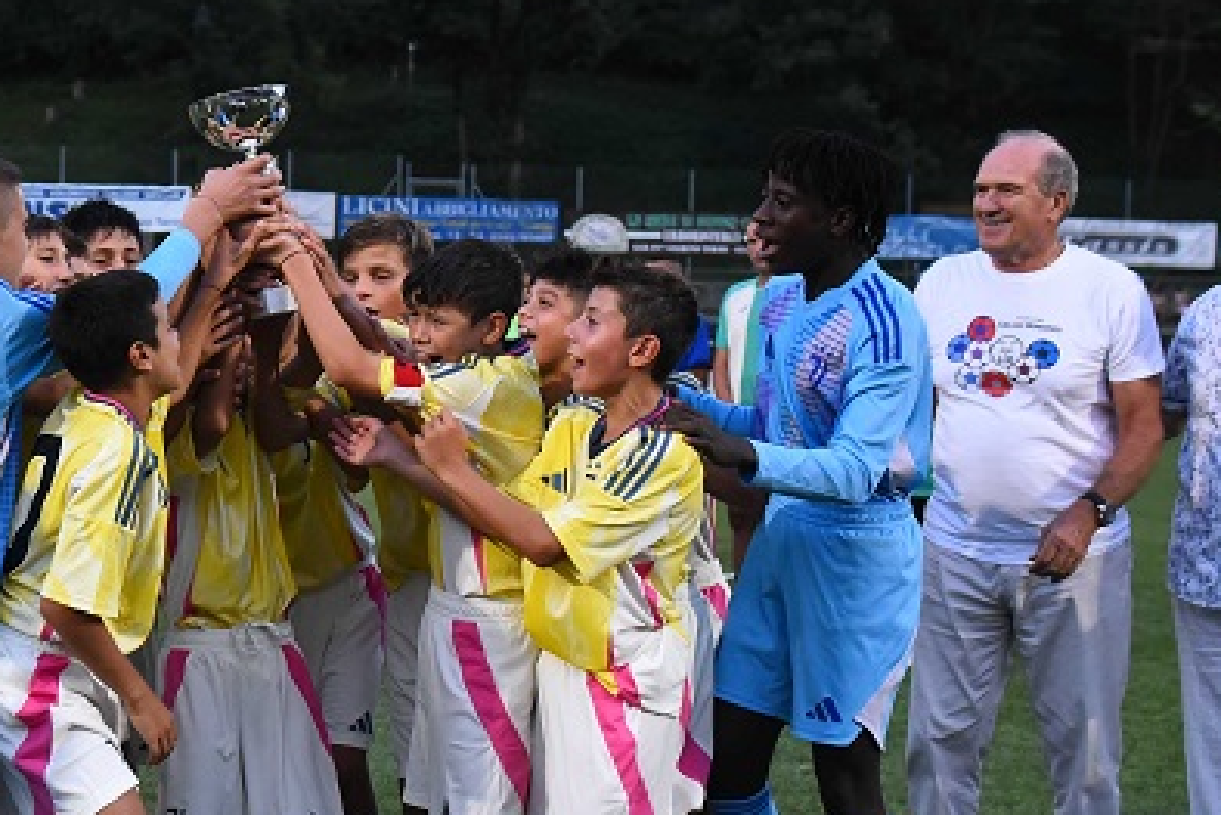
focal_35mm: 78
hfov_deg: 25.4
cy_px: 505
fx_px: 2646
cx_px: 177
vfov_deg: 17.5
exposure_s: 1/400
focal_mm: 32
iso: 3200
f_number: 3.5
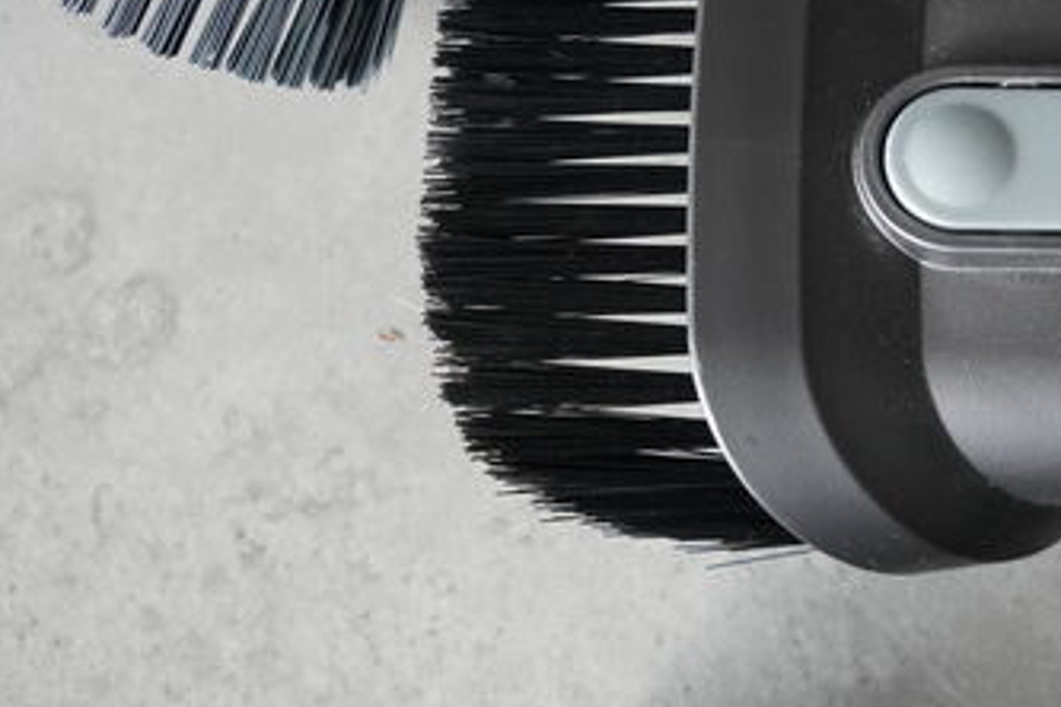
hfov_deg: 19.0
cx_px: 1255
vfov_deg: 13.4
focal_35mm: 102
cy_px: 194
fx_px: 3006
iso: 5000
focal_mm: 41
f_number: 7.1
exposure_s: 1/160
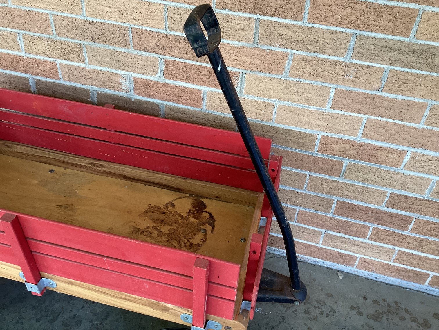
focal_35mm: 31
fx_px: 393
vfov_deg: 45.4
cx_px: 220
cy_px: 165
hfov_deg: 58.3
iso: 80
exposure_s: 1/60
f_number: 2.4
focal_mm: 3.3
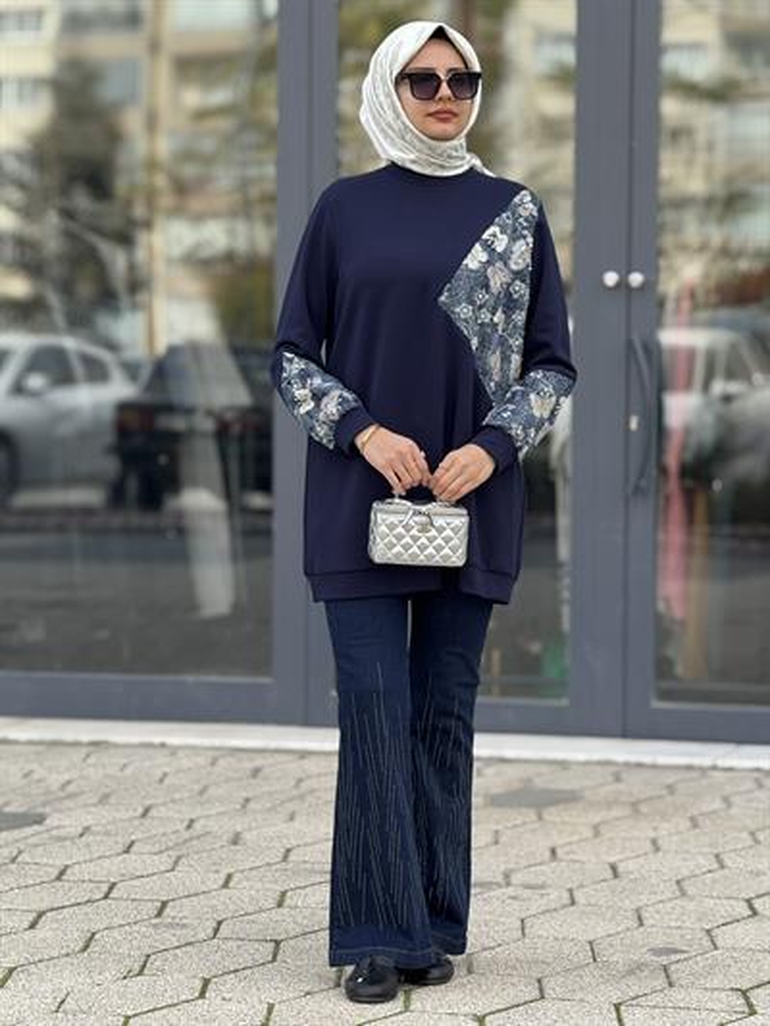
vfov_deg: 16.4
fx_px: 3558
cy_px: 513
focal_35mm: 120
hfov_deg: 12.4
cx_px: 385
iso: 64
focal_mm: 15.66
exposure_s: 1/215
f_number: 2.8
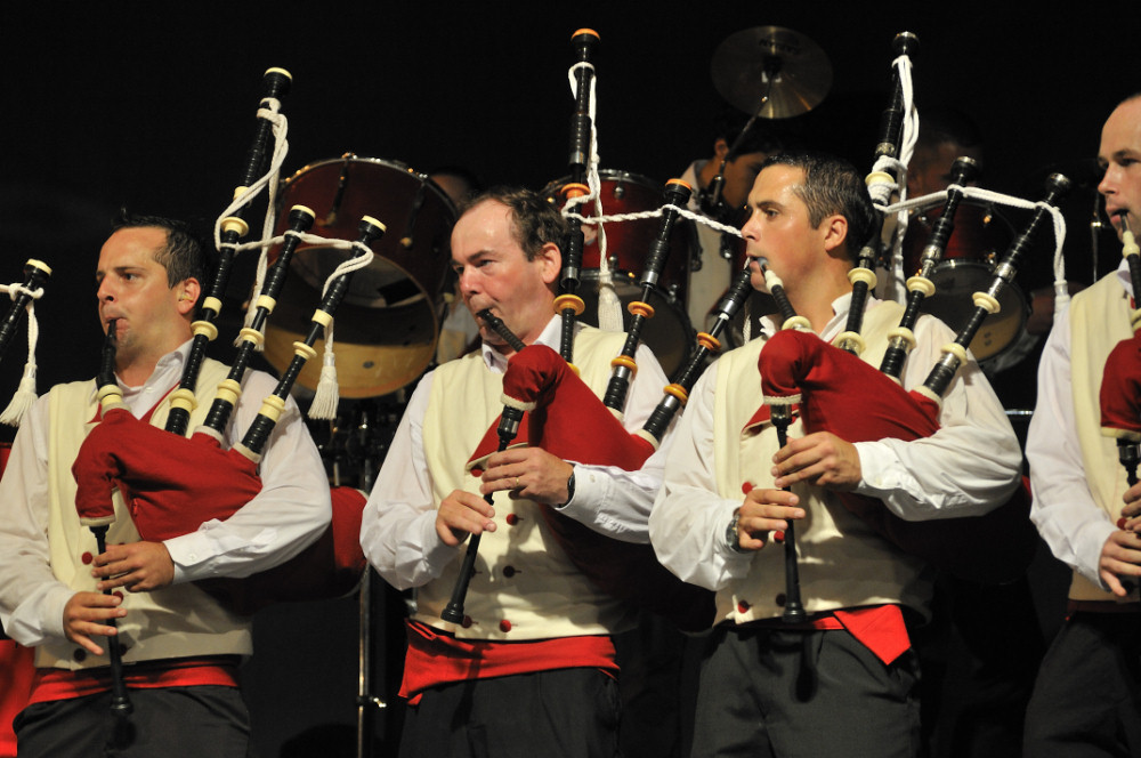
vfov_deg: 5.1
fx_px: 8546
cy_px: 379
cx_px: 570
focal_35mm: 270
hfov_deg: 7.6
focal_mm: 180
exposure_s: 1/60
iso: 640
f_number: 5
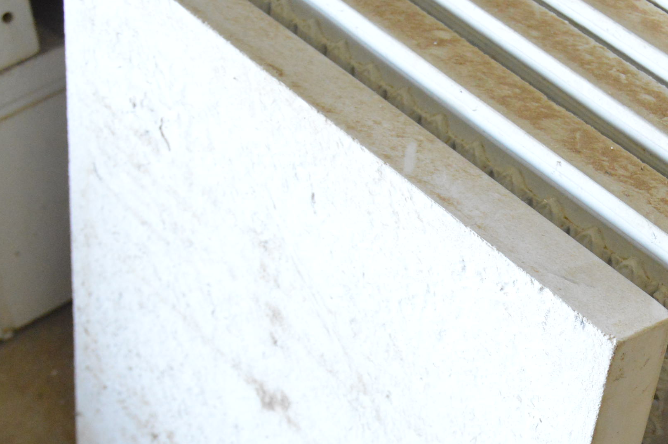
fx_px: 1446
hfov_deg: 25.5
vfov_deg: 17.4
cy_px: 306
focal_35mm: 78
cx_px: 545
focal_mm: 28
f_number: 5
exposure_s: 1/100
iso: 3200
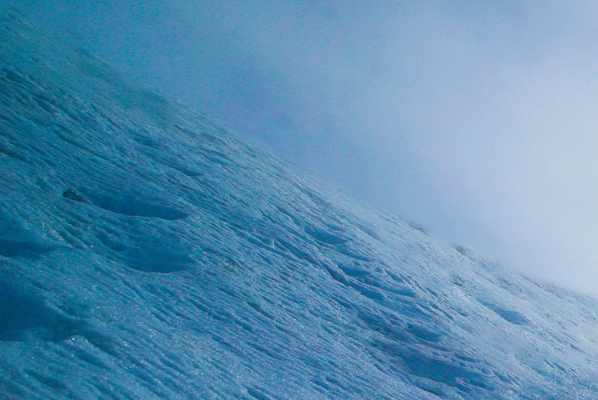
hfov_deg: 20.4
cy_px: 448
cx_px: 976
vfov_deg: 16.5
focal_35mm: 80
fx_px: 1330
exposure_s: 1/1000
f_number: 10
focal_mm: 24
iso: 100
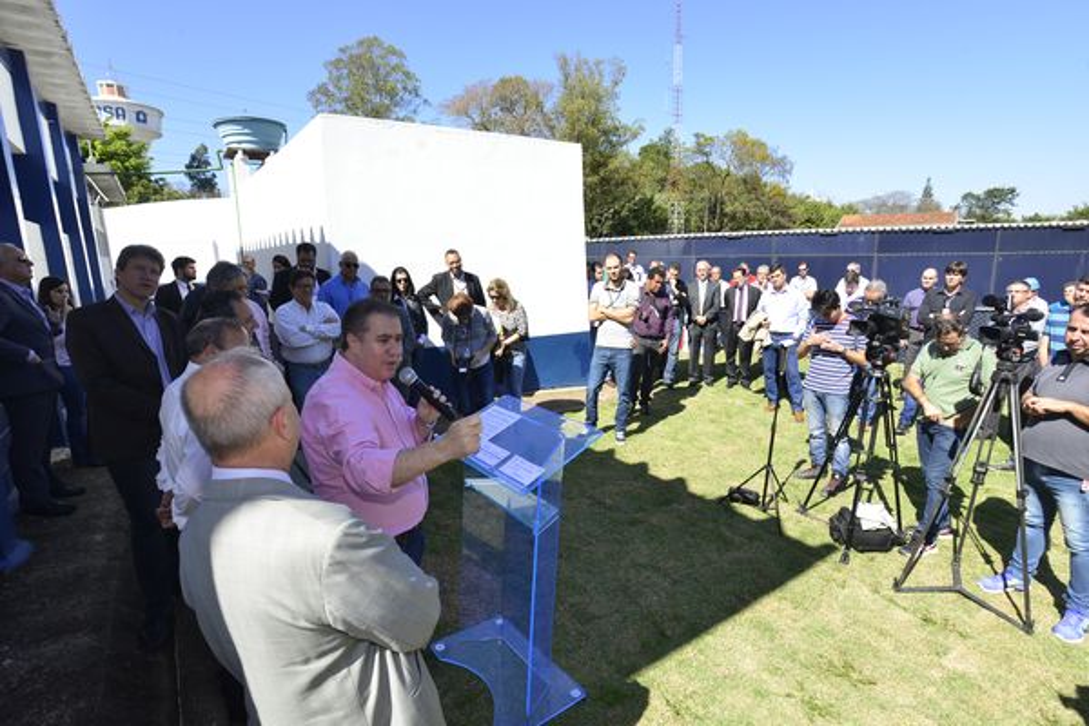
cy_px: 363
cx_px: 544
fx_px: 514
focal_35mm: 17
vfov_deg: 70.4
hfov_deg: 93.3
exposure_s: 1/500
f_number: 8
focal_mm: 17
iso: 400
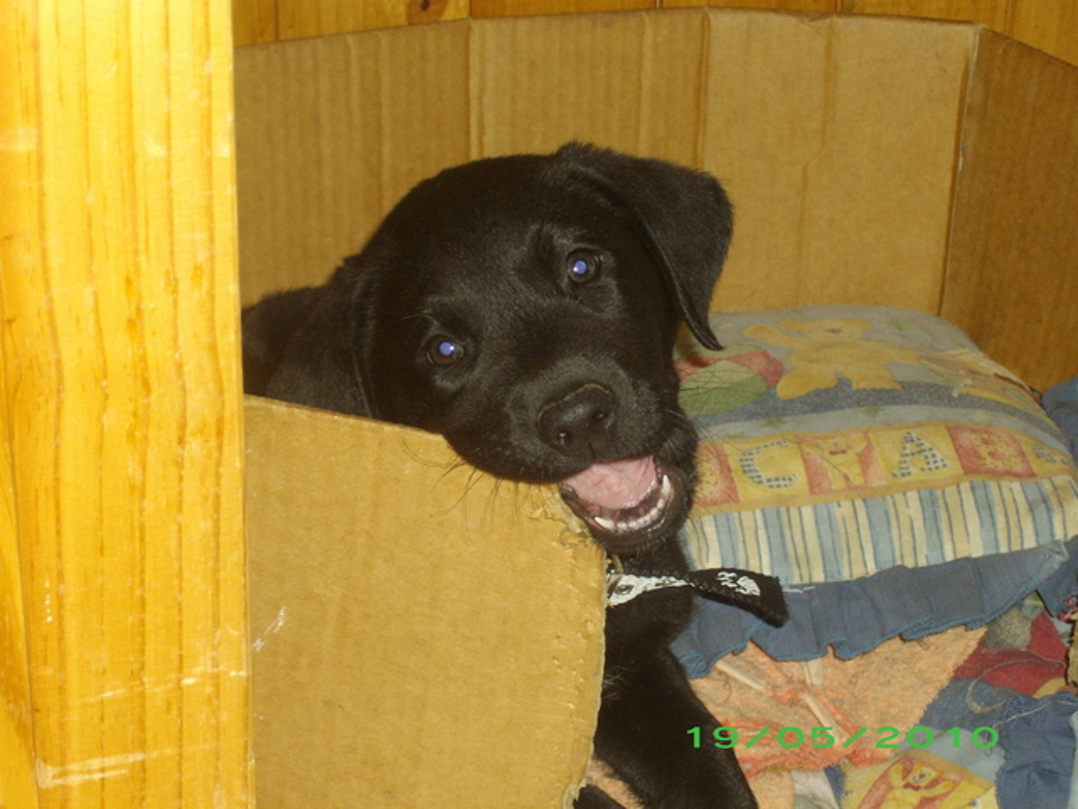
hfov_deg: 22.5
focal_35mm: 87
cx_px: 539
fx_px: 2709
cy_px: 404
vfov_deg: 17.0
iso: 160
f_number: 4.3
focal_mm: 14
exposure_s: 1/100
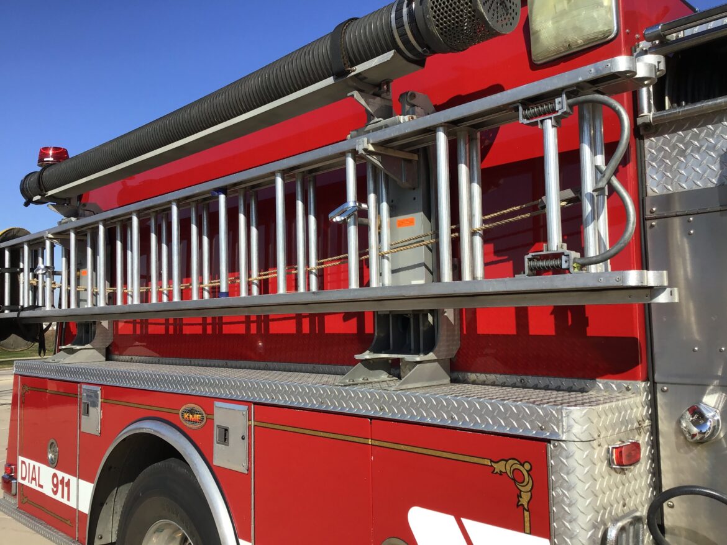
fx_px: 651
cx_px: 364
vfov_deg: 45.5
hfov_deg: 58.3
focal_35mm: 31
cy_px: 272
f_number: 2.4
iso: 25
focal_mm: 3.3
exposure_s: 1/1235
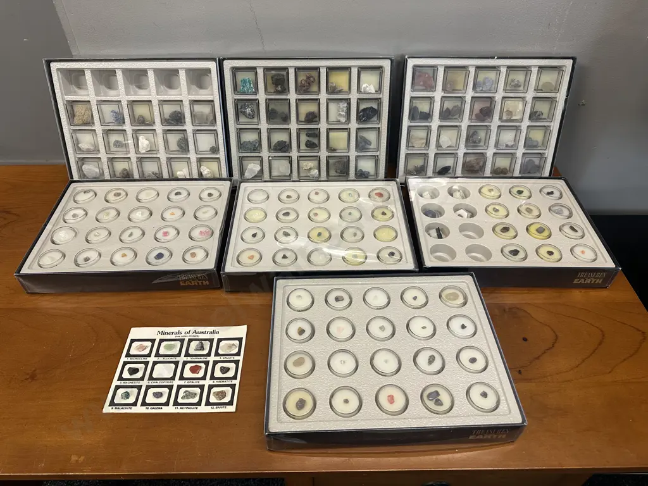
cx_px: 324
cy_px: 243
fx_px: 449
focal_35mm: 24
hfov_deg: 71.6
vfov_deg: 56.8
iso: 200
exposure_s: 1/100
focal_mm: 6.86
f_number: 1.78
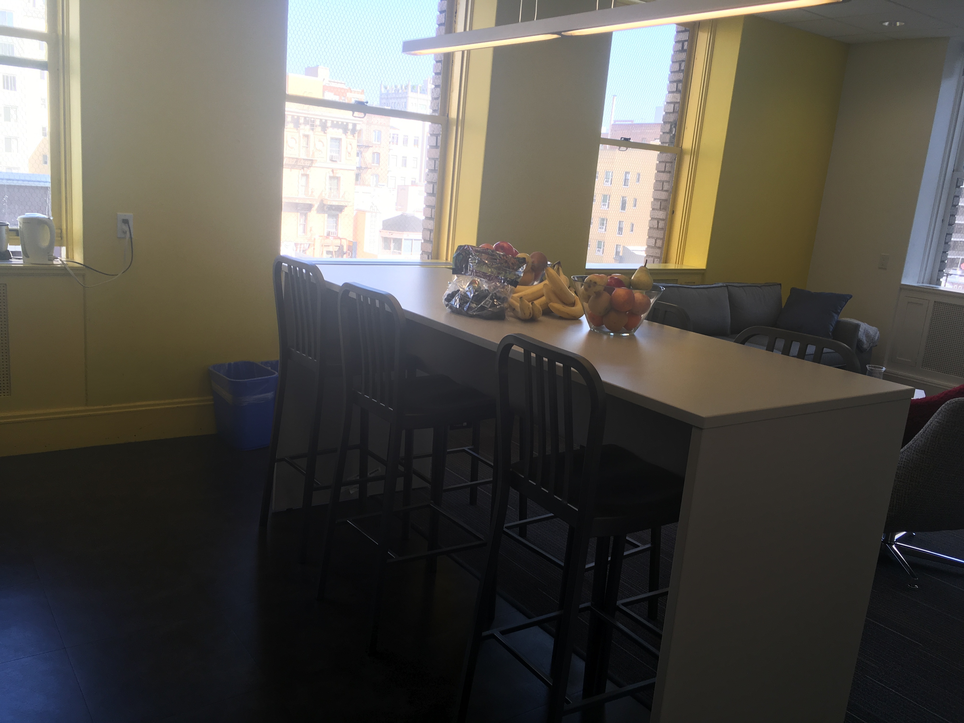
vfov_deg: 48.2
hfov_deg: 61.7
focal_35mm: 29
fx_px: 808
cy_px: 362
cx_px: 482
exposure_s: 1/120
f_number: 2.2
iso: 25
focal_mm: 4.15
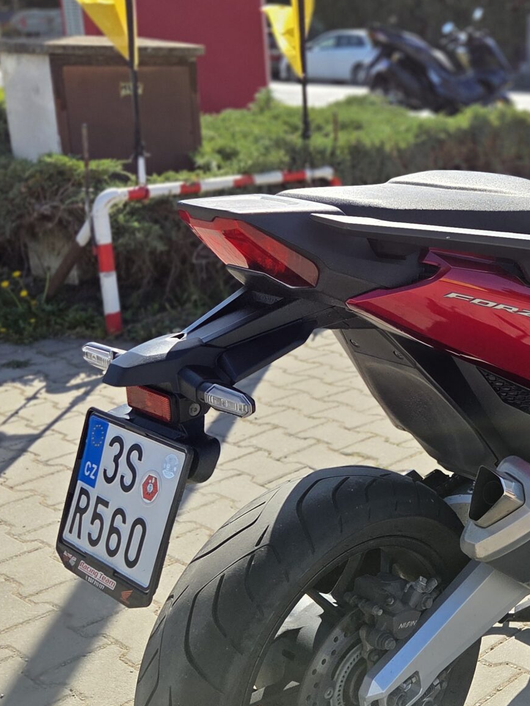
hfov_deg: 26.9
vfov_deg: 37.5
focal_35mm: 51
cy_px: 337
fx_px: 1041
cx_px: 532
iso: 80
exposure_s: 1/3273
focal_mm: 5.4
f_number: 1.8
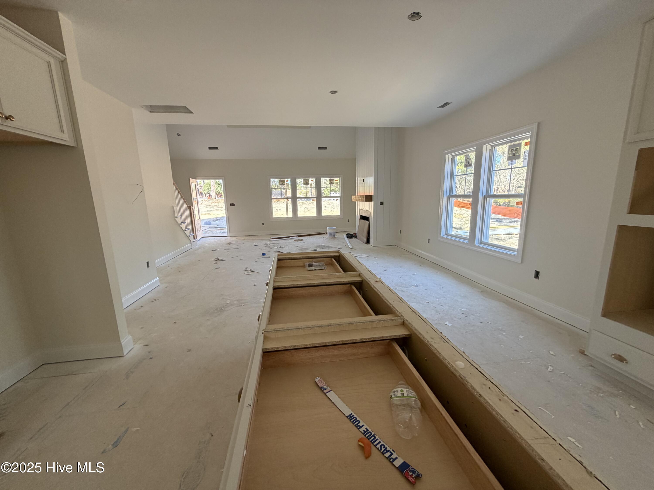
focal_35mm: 14
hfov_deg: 102.1
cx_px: 327
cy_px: 245
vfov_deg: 85.7
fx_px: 265
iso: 160
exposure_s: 1/121
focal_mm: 2.22
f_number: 2.2
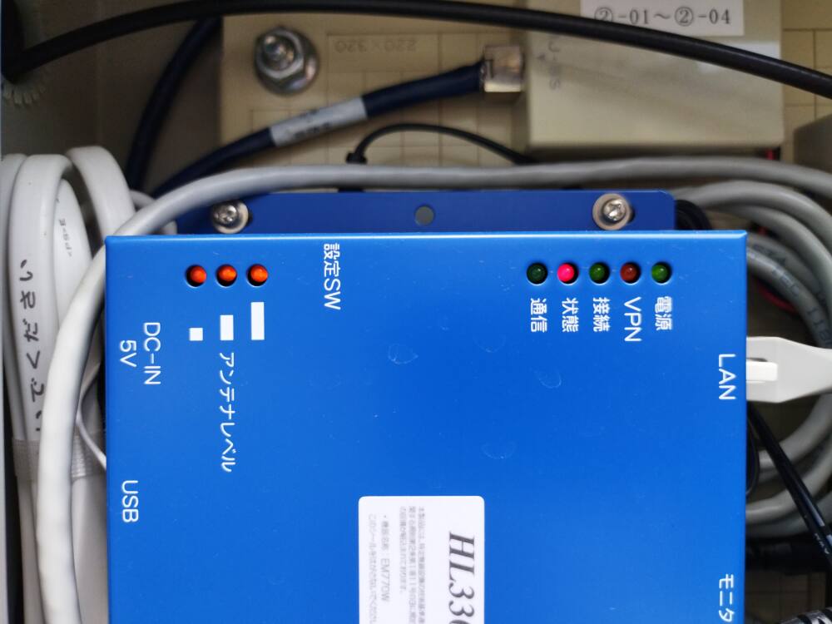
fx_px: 649
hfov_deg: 65.3
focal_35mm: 27
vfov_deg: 51.4
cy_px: 312
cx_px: 416
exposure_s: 1/764
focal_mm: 4.7
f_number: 1.79
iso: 49
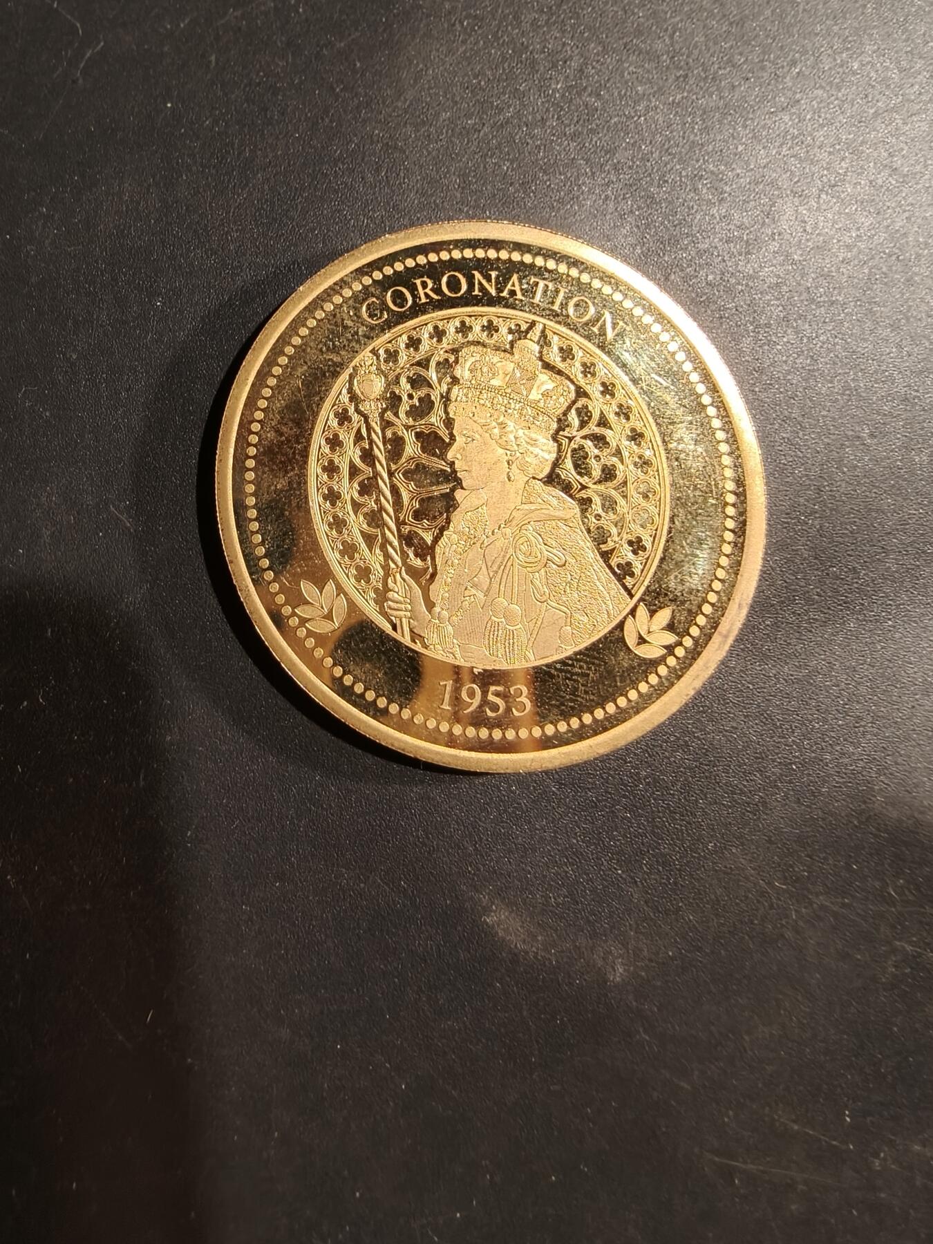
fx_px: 827
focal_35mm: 23
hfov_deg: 58.9
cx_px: 466
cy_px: 622
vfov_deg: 73.9
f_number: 2
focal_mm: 2.32
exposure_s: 1/100
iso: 125
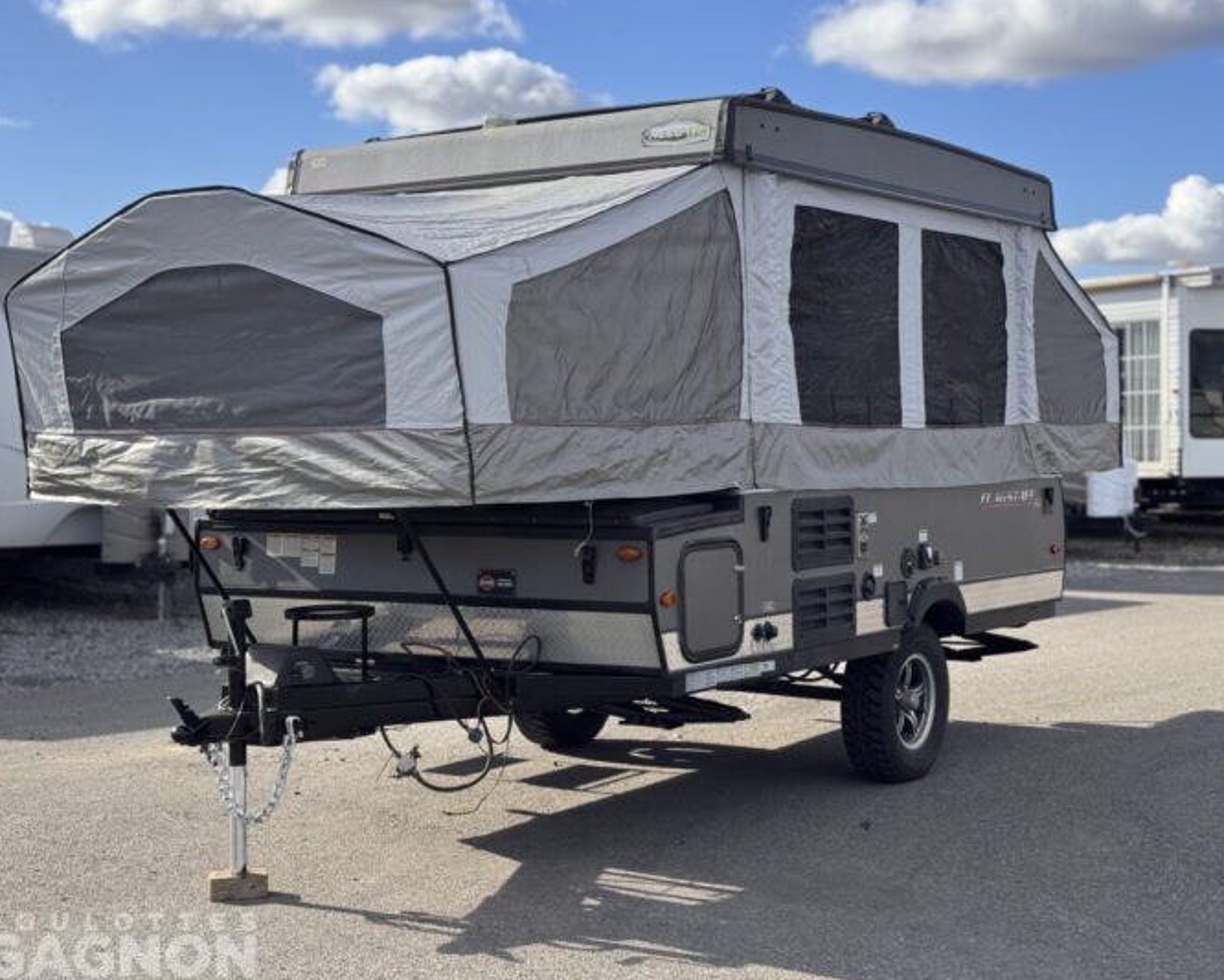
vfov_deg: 28.1
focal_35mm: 54
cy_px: 465
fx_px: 1956
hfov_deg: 34.7
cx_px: 597
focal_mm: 6.76
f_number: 1.78
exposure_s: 1/2833
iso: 64
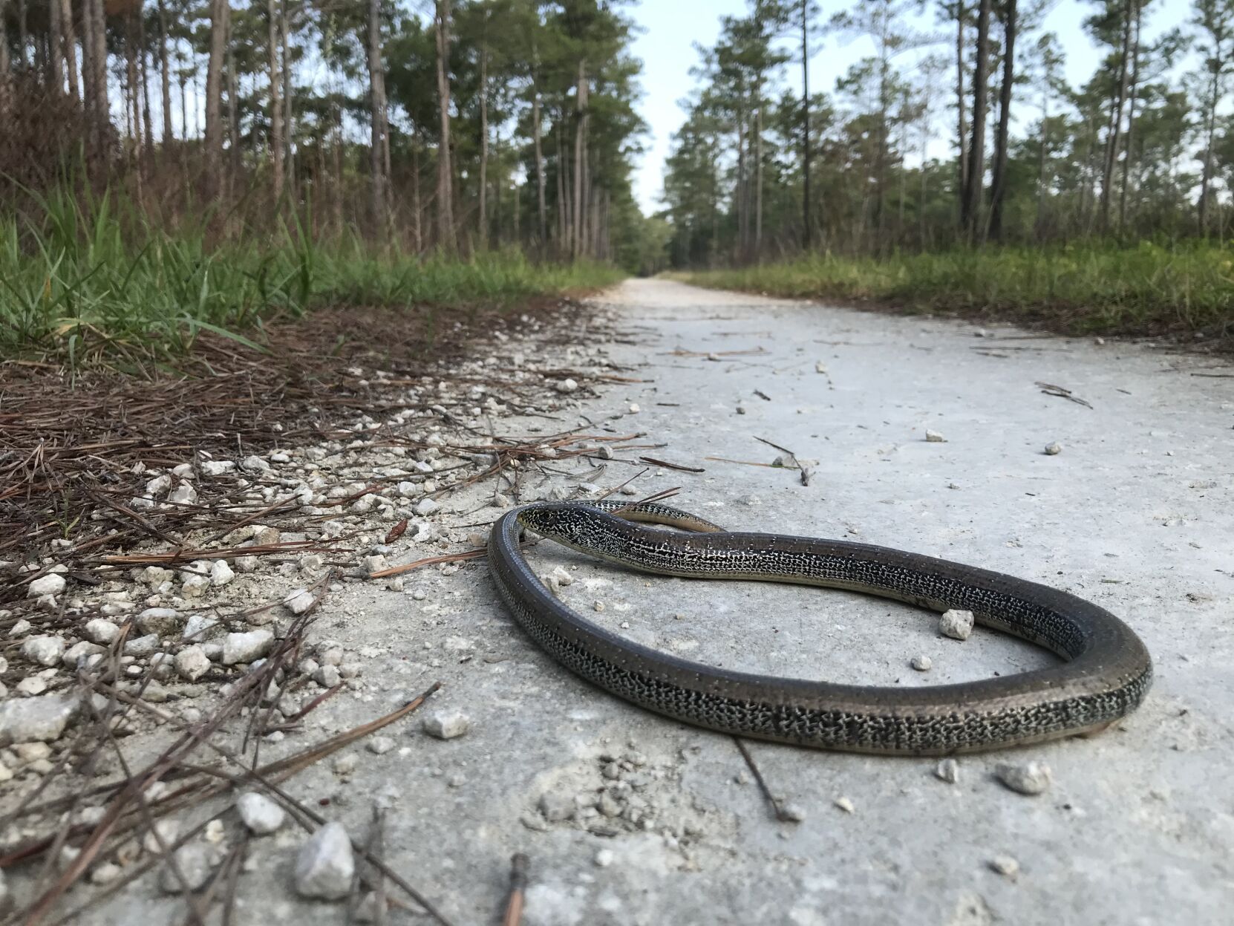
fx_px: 998
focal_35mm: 28
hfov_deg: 63.4
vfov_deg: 49.8
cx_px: 617
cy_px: 463
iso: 20
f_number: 1.8
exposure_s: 1/544
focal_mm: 3.99
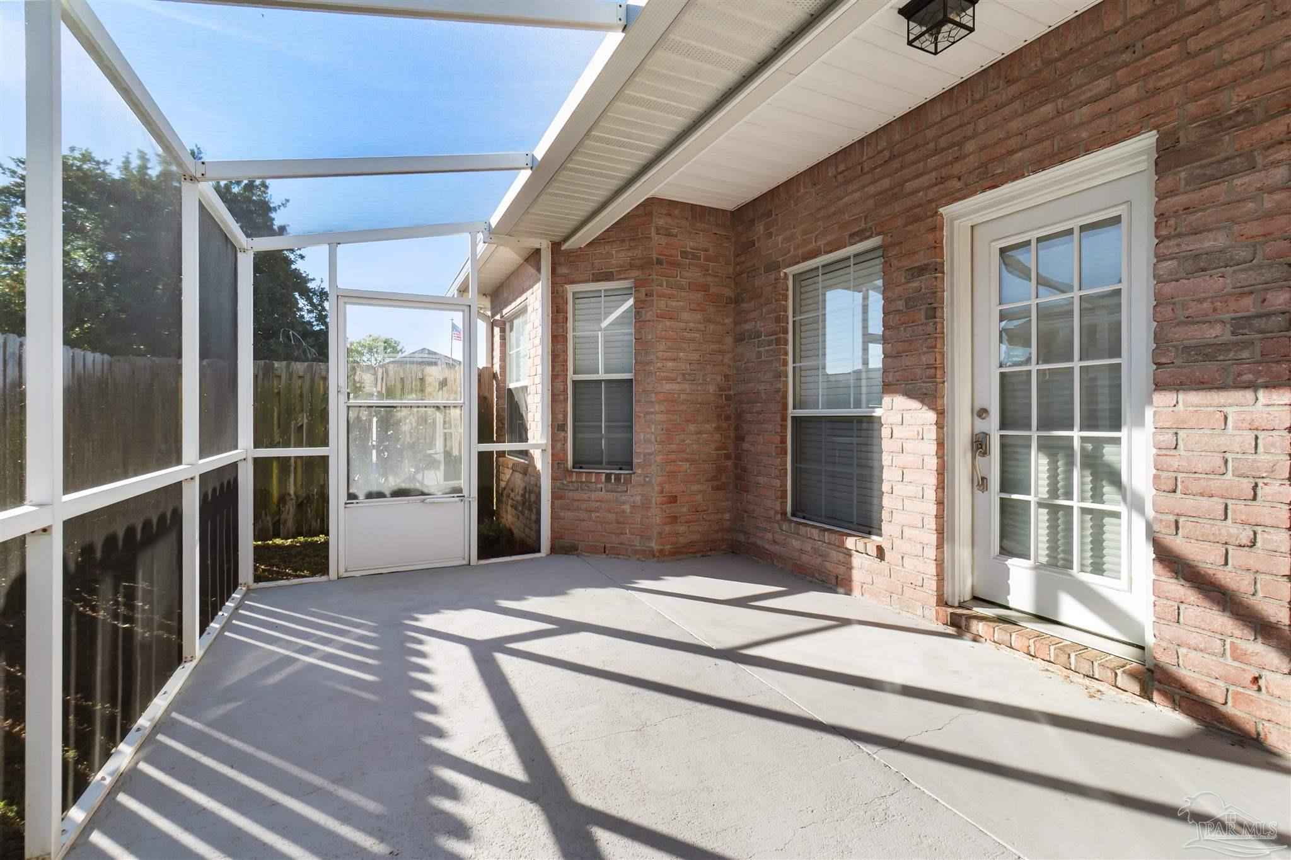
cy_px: 430
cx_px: 646
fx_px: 538
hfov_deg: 100.4
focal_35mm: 15
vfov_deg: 77.3
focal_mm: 10
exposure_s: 1/125
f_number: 9
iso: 640
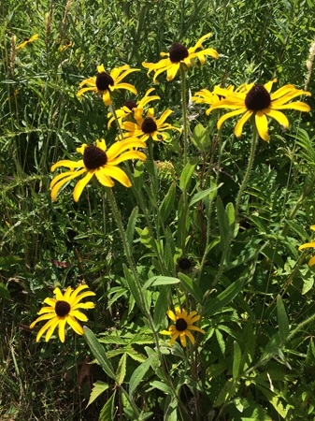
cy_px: 210
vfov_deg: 61.7
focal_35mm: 29
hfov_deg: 48.2
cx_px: 158
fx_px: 352
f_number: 2.2
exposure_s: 1/1953
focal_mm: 4.15
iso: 32
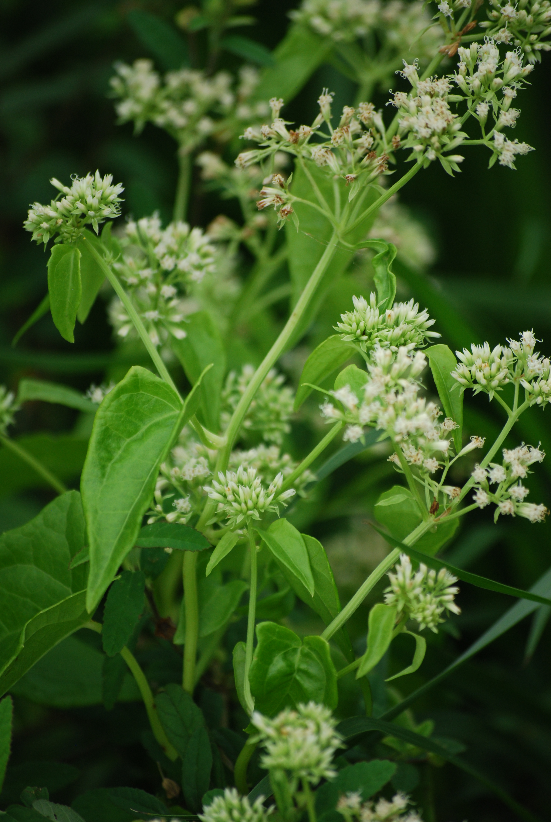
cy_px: 411
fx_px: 5494
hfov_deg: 5.7
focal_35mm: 240
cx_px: 276
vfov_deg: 8.6
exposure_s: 1/500
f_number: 5.3
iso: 320
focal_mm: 160
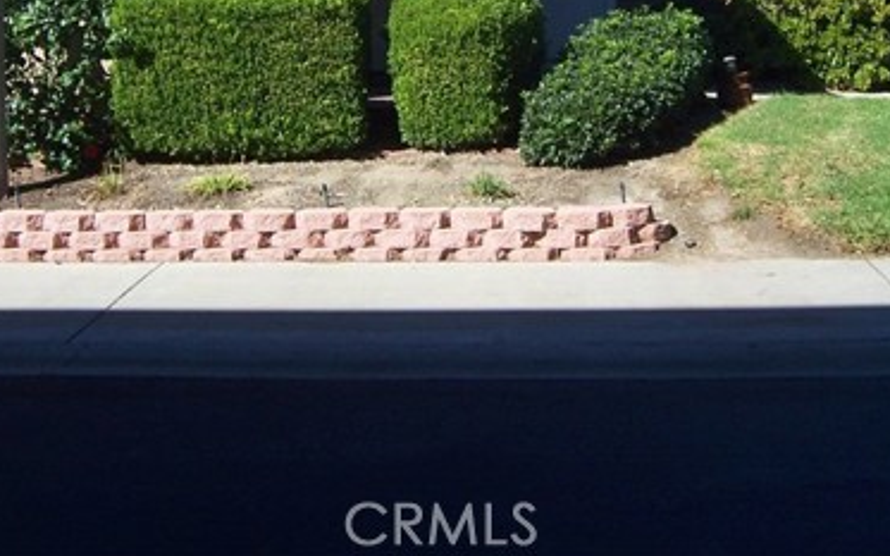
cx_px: 441
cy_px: -14
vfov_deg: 20.8
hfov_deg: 34.0
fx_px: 1455
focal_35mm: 60
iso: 80
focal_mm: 5.5
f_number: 3.4
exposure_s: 1/750
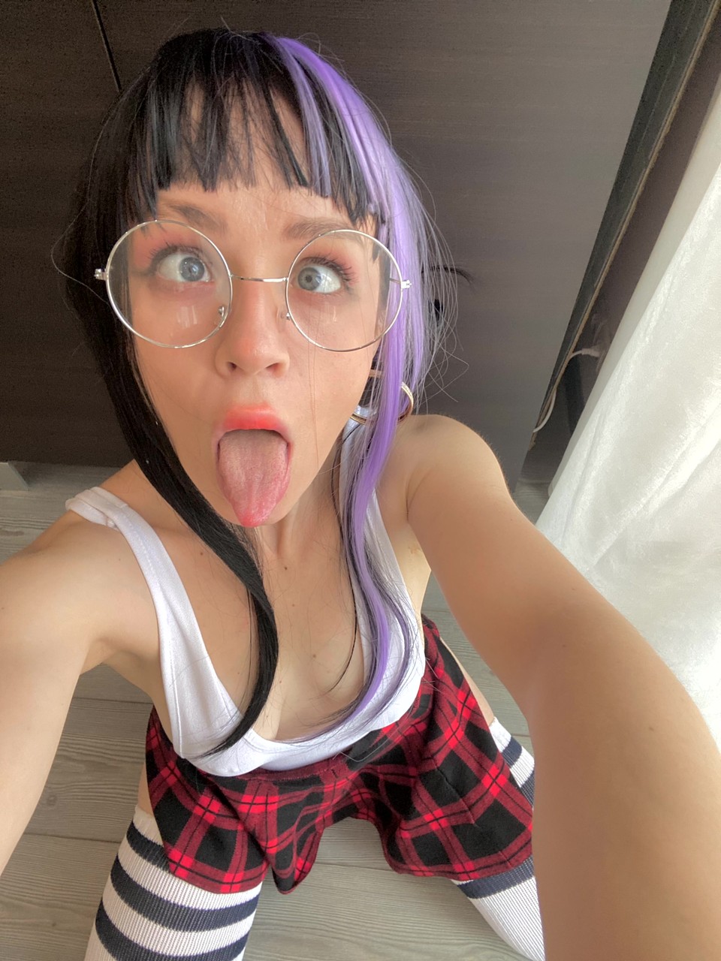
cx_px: 360
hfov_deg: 58.9
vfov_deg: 73.9
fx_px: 639
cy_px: 480
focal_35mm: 23
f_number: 2.2
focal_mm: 2.71
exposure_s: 1/60
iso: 160
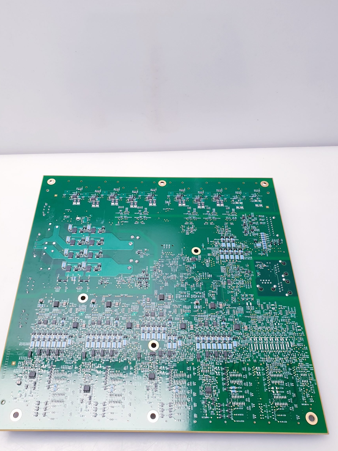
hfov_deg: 48.2
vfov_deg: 61.7
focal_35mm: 29
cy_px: 221
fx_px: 378
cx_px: 155
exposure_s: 1/50
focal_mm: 4.3
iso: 80
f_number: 2.4
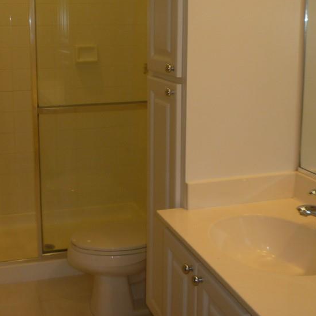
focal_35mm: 48
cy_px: 109
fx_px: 496
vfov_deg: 35.1
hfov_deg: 35.1
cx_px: 110
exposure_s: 1/30
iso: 100
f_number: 3.3
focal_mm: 5.2
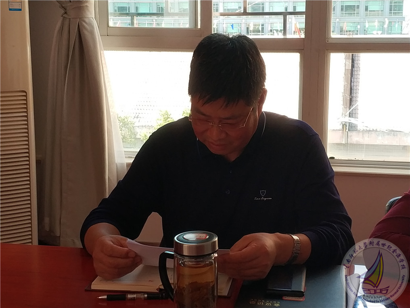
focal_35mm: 32
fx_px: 379
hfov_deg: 56.8
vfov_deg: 44.2
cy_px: 154
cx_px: 205
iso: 100
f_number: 2
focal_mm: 4.5
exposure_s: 1/130
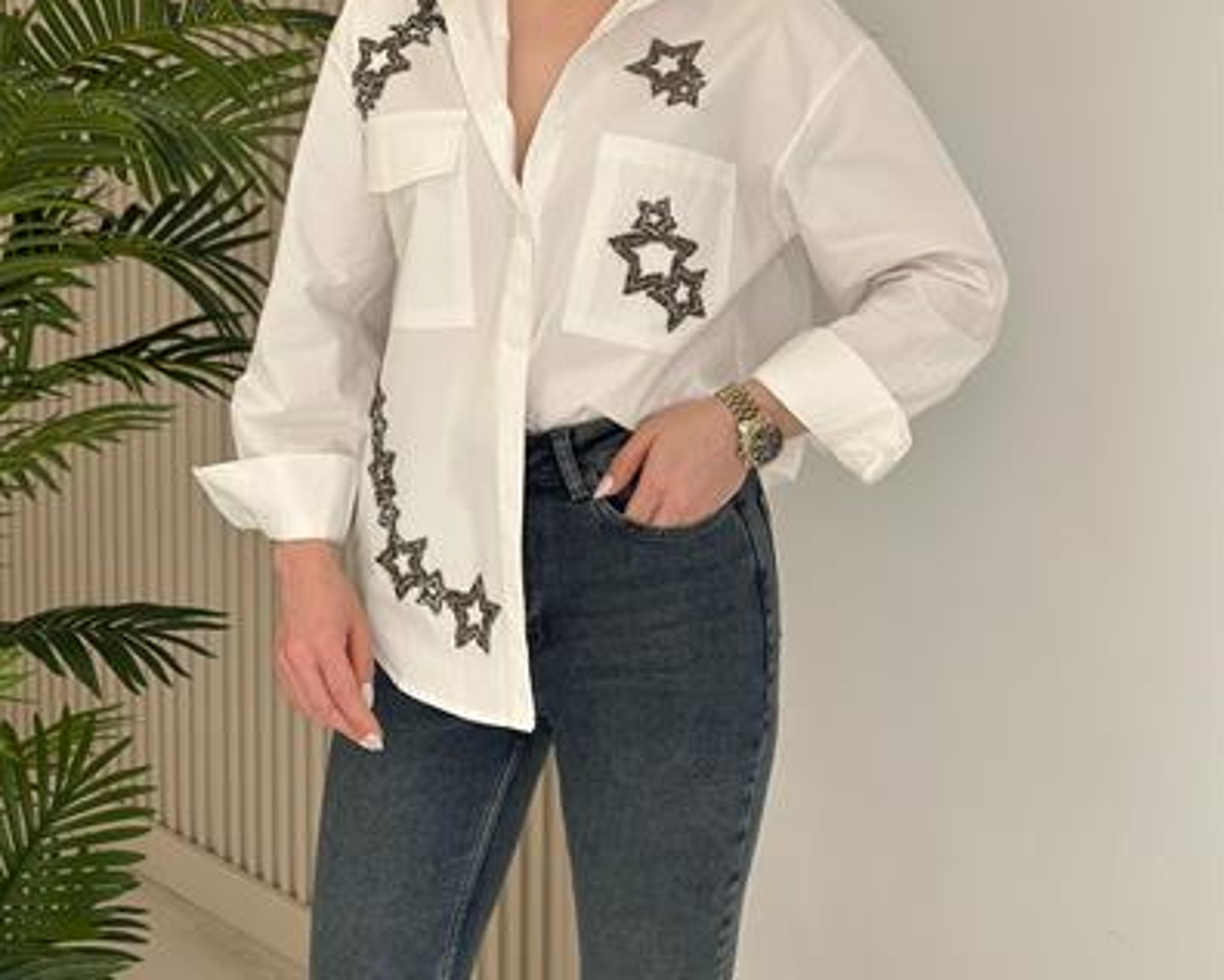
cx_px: 615
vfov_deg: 23.9
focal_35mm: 63
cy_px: 196
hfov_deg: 30.0
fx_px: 2283
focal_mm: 6.86
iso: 80
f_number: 1.78
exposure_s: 1/511
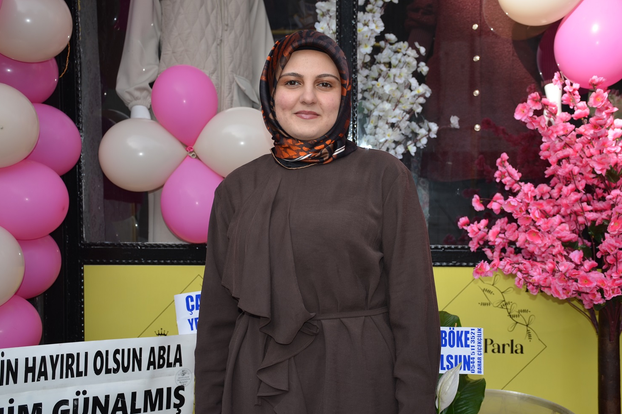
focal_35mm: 49
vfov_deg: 27.5
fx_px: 846
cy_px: 210
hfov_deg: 40.3
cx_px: 309
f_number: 4.2
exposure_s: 1/250
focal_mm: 32
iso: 100
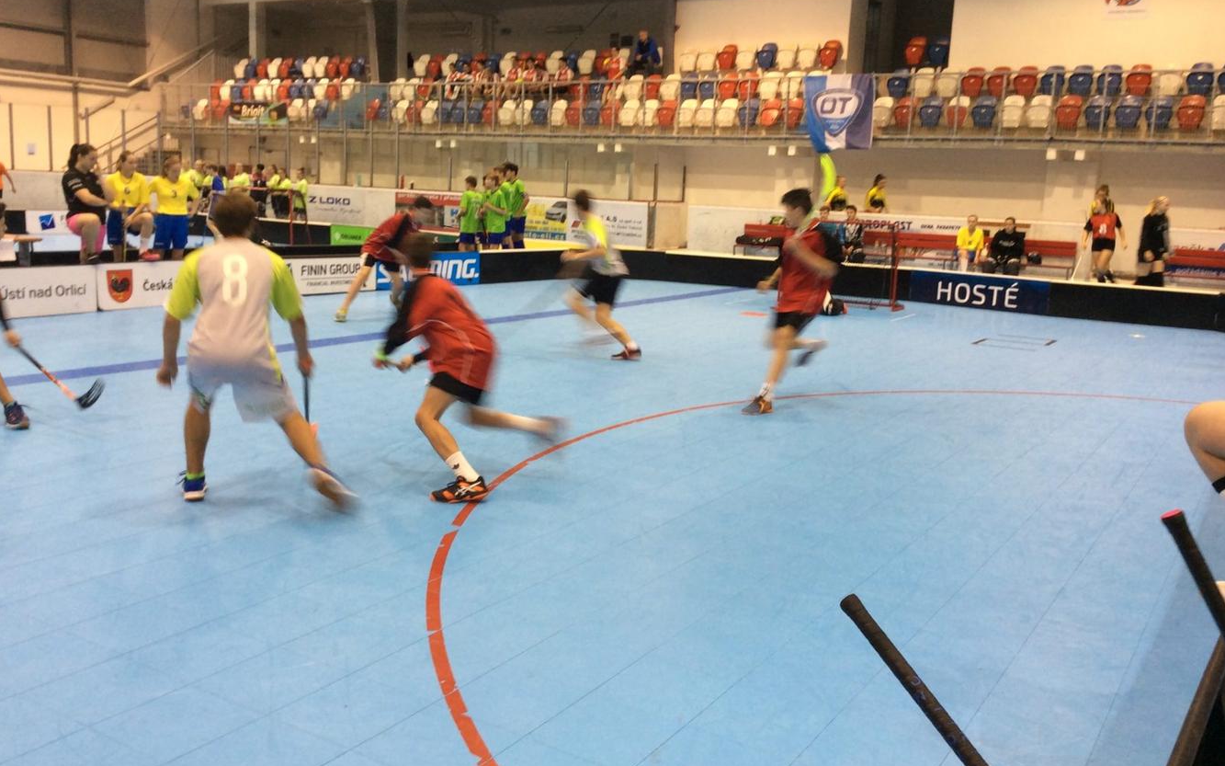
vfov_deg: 37.3
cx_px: 613
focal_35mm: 34
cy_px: 361
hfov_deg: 56.7
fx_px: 1135
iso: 50
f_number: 2.4
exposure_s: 1/25
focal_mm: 3.3
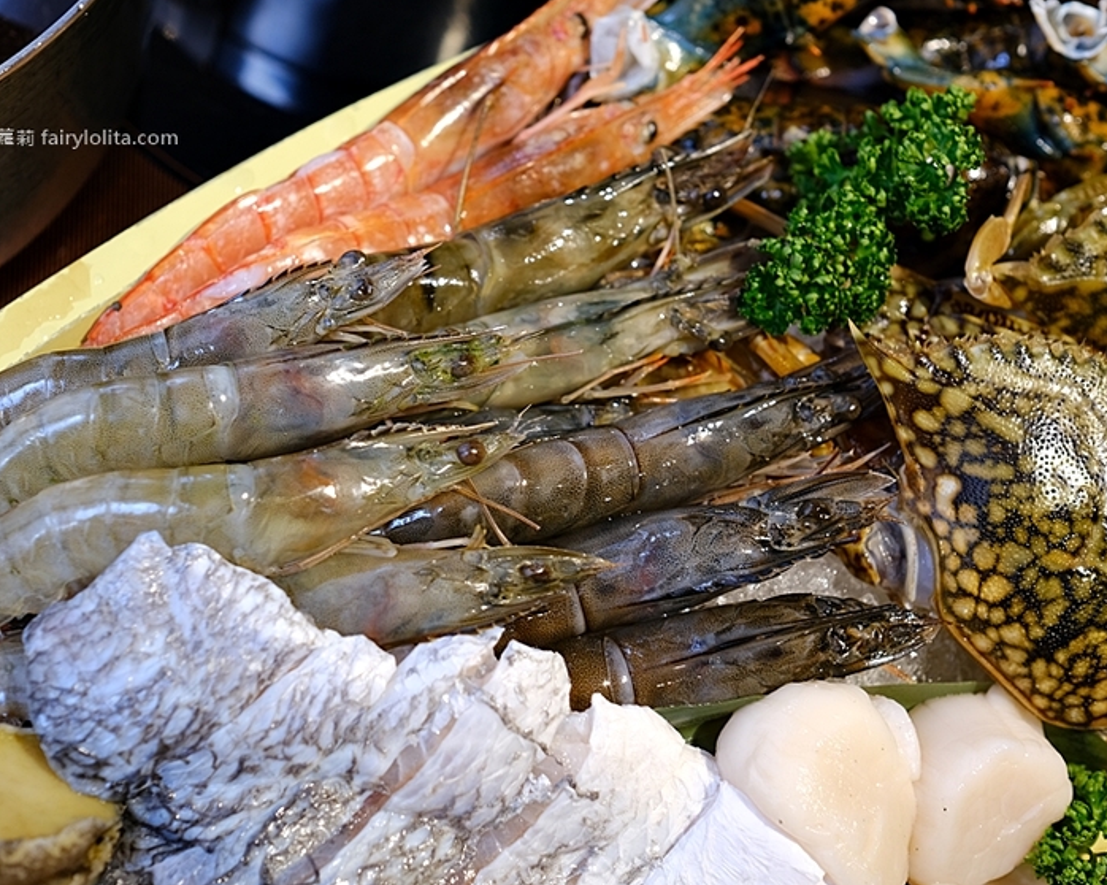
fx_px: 1310
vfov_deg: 37.3
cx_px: 469
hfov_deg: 45.7
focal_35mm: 40
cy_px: 438
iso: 400
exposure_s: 1/30
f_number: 3.6
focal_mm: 23
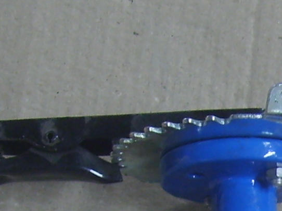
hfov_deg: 10.4
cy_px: 415
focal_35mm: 182
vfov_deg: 7.8
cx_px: 466
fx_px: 1482
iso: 69
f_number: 2.8
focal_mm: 5.8
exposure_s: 1/30
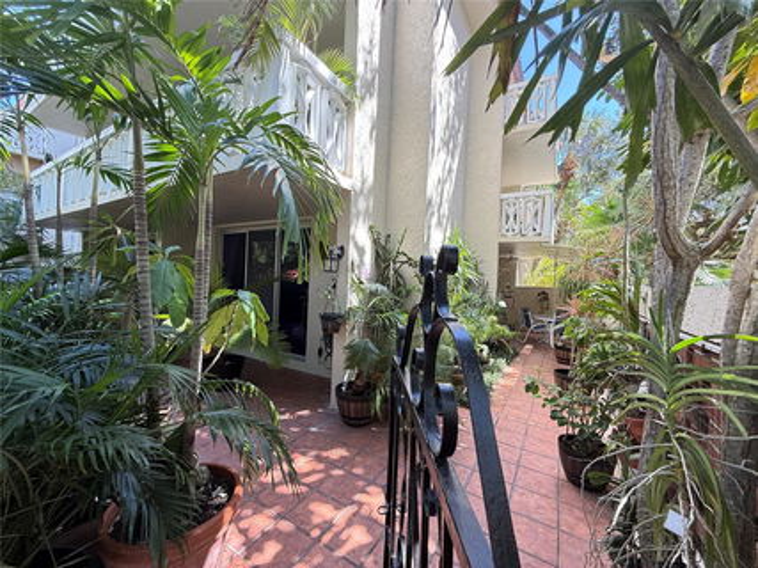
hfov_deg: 102.1
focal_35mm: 14
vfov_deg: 85.6
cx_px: 379
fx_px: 306
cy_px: 284
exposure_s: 1/99
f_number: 2.2
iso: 64
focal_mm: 2.22
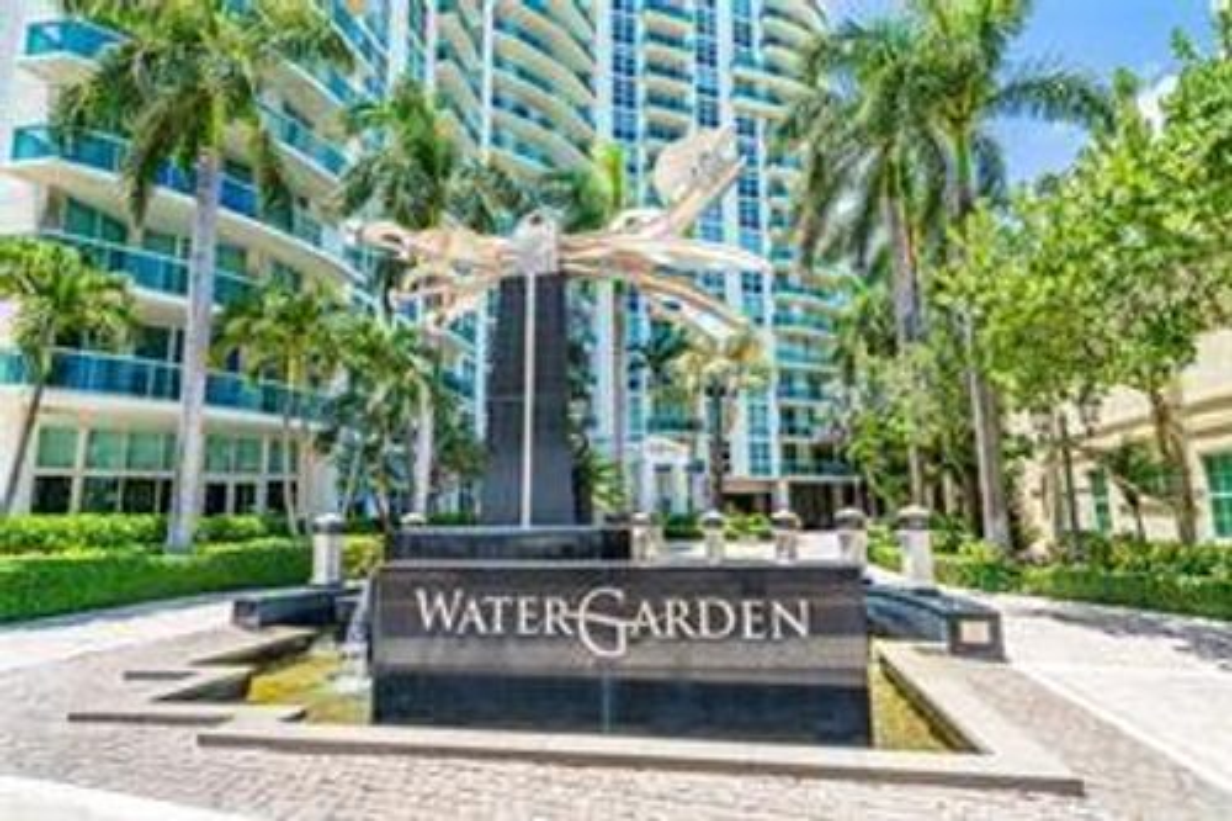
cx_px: 616
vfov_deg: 64.5
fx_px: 650
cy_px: 410
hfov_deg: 86.9
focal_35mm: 19
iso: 160
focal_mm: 19
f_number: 8
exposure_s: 1/200
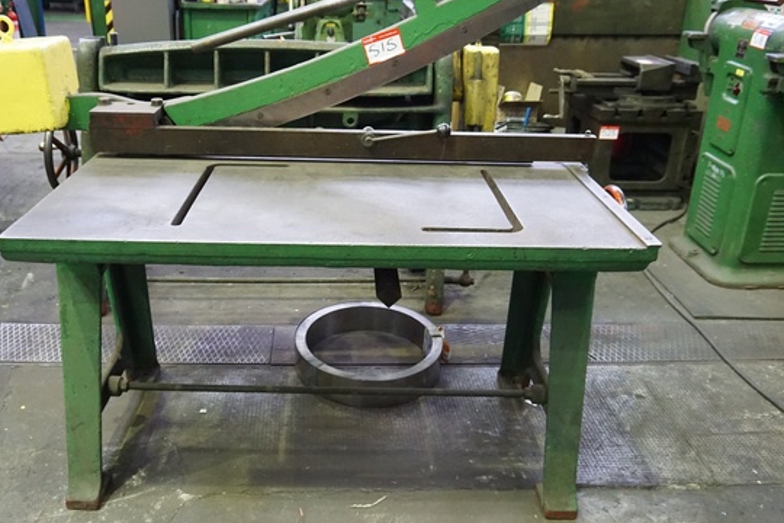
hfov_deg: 58.6
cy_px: 224
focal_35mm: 32
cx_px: 346
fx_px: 697
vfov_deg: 41.0
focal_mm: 16
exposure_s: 1/25
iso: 3200
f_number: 3.5
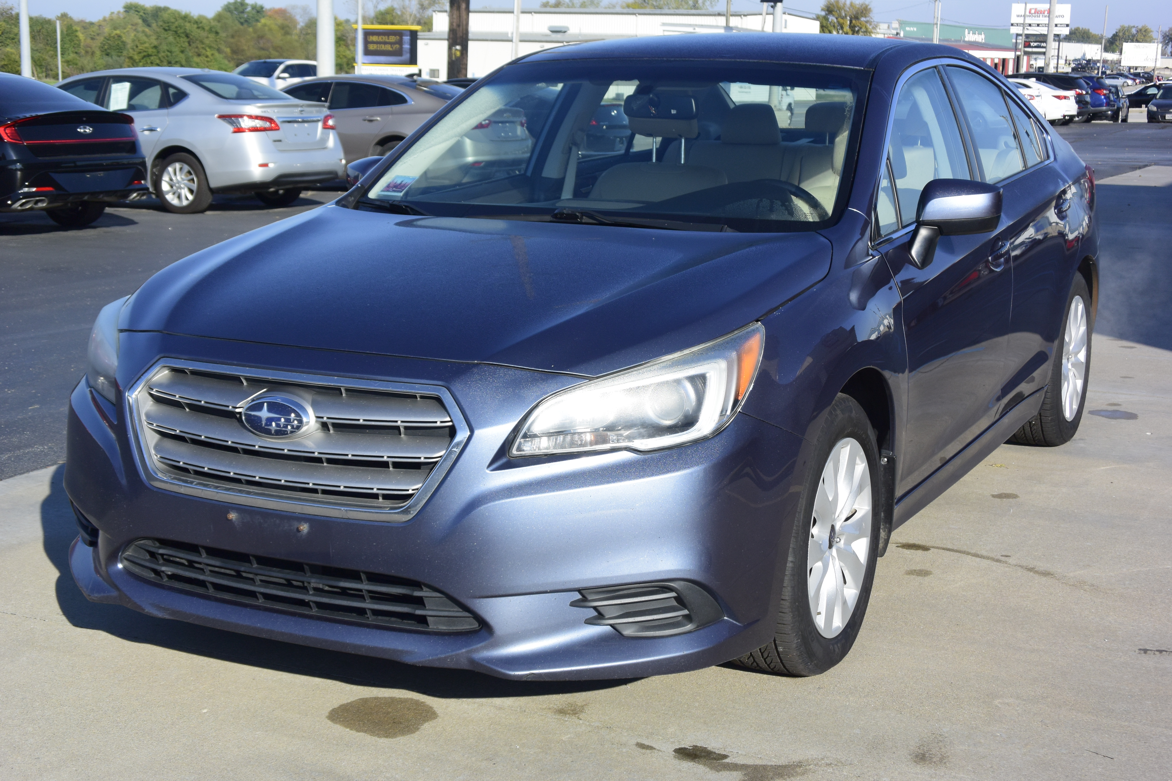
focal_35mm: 51
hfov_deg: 38.9
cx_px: 586
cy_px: 390
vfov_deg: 26.5
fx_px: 1660
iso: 160
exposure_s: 1/640
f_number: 4.5
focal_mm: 18.9
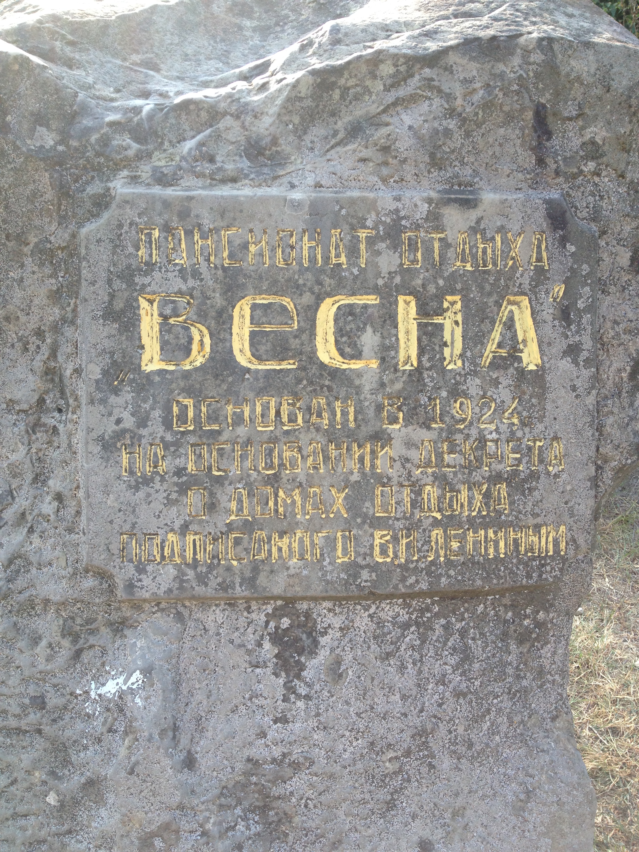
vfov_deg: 52.6
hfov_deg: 40.7
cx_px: 320
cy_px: 426
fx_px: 861
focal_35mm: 35
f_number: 2.4
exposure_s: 1/224
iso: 50
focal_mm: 4.28
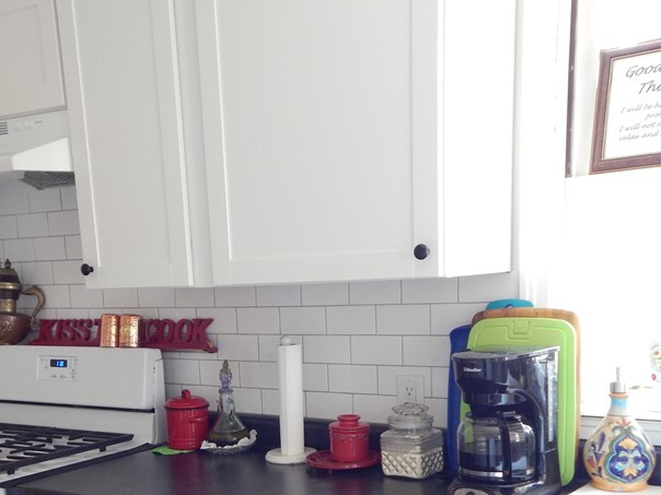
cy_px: 405
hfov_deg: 47.6
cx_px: 264
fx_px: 745
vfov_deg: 35.5
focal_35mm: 39
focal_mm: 4
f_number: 3
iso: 280
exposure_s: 1/30
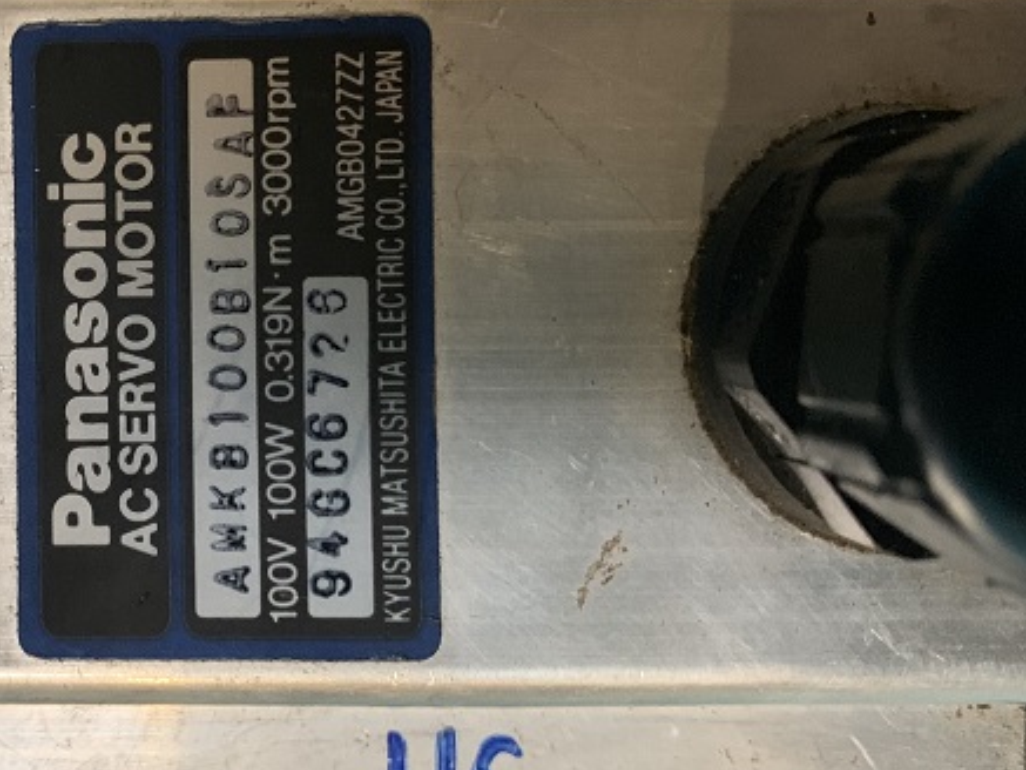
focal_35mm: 48
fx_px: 1423
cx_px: 175
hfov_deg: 37.9
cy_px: 285
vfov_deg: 30.1
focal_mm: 4.25
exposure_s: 1/30
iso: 640
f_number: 1.8
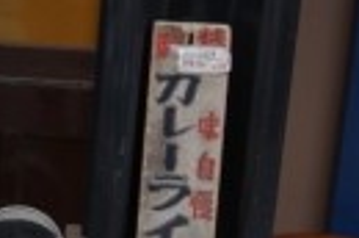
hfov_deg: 15.1
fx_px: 1204
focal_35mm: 121
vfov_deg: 11.3
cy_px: 94
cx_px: -254
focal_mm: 10.4
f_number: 3.5
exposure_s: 1/160
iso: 125
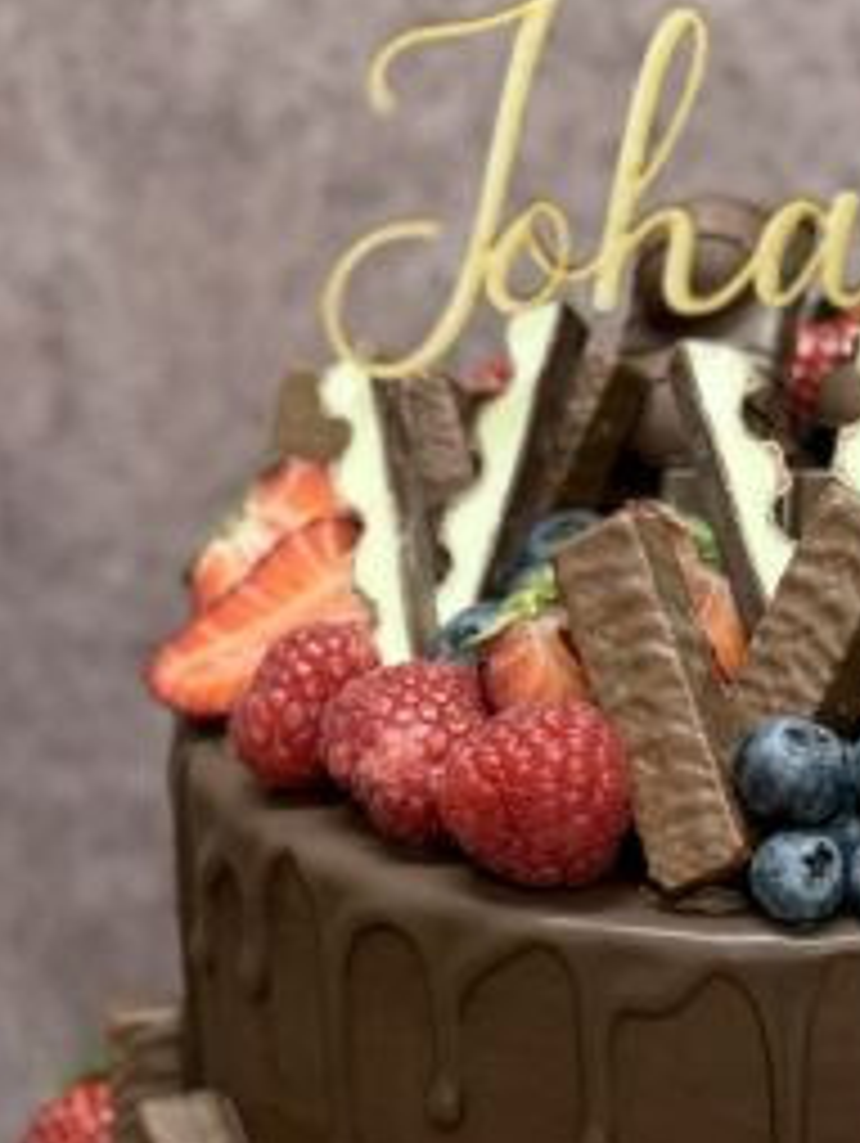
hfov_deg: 10.2
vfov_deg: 13.4
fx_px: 4795
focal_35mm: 145
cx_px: 855
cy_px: 1170
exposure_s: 1/50
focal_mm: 6.76
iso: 125
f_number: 1.78
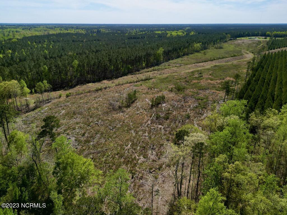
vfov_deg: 56.8
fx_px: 199
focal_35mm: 24
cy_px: 108
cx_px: 144
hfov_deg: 71.6
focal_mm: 6.72
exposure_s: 1/1600
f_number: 1.7
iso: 100
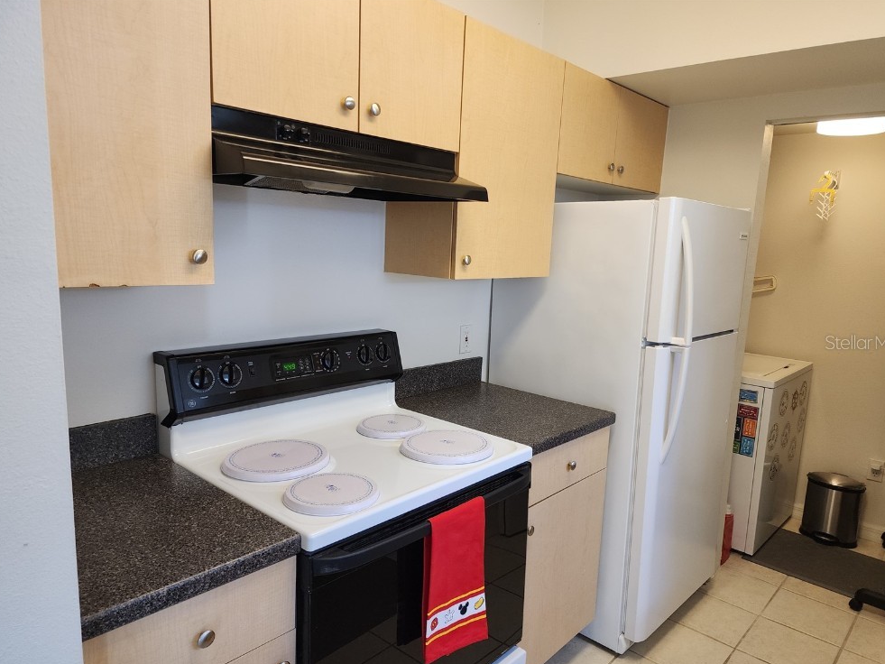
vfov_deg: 56.8
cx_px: 448
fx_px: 614
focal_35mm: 24
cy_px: 342
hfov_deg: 71.6
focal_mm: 6.4
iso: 200
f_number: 1.8
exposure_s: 1/120
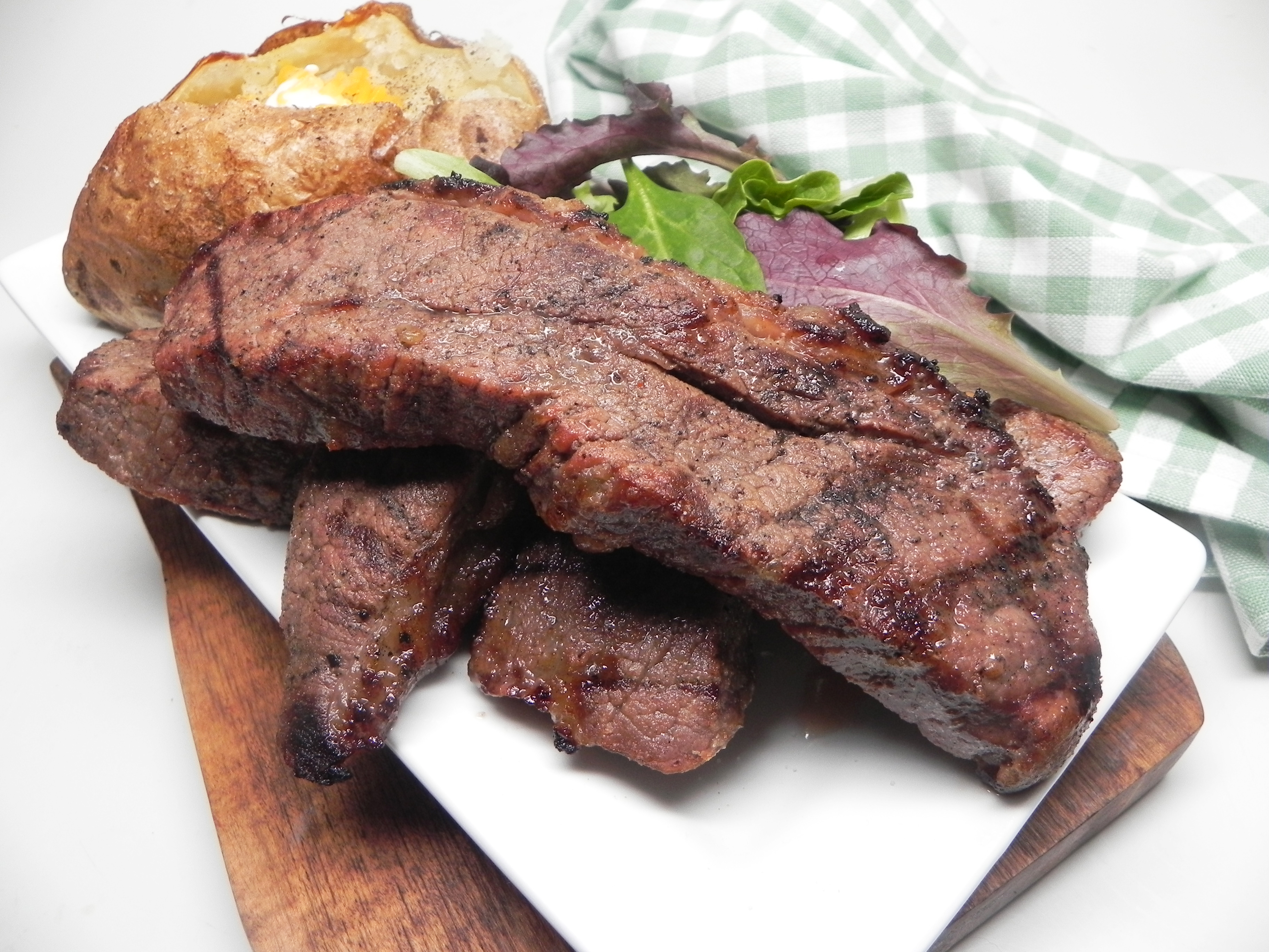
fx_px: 953
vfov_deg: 53.1
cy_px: 476
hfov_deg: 67.3
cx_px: 634
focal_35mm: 26
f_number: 3.5
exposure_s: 1/30.6
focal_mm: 4.6
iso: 215
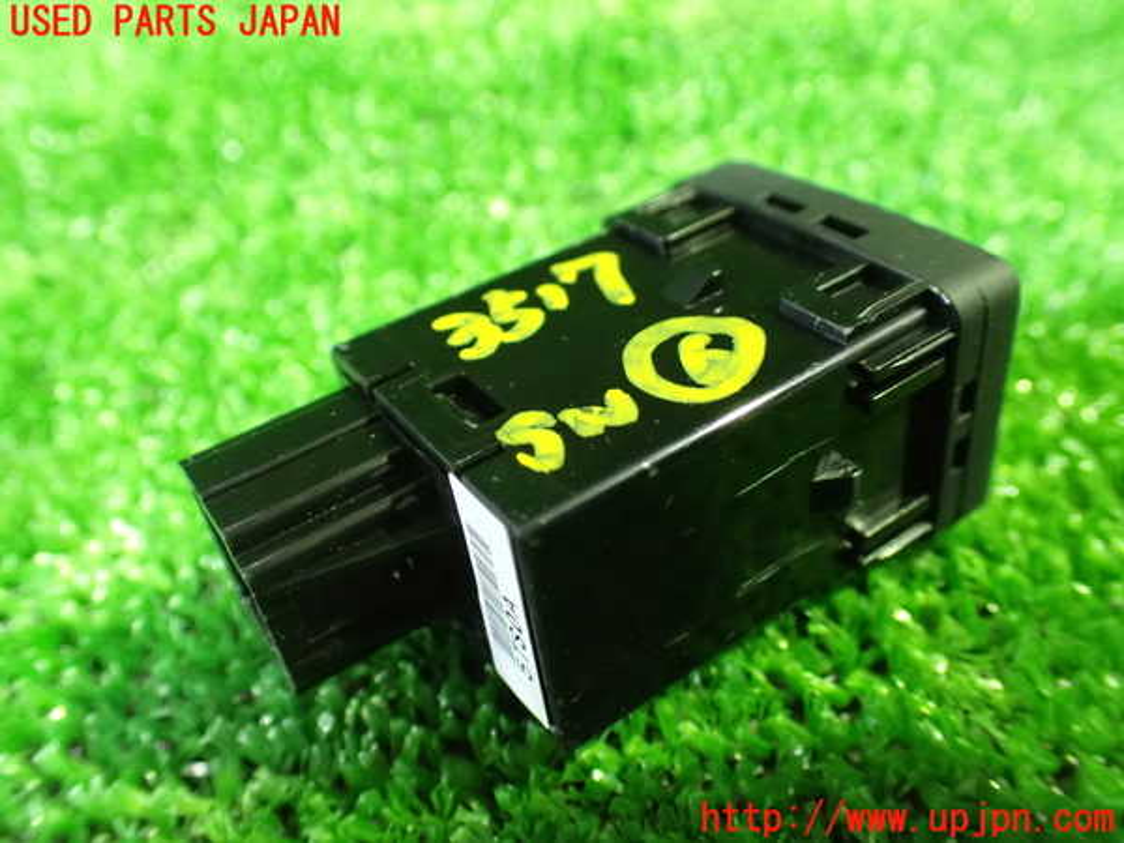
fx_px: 974
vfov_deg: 46.8
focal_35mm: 30
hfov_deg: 60.0
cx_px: 562
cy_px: 422
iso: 1250
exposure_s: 1/30
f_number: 2.3
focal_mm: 5.4
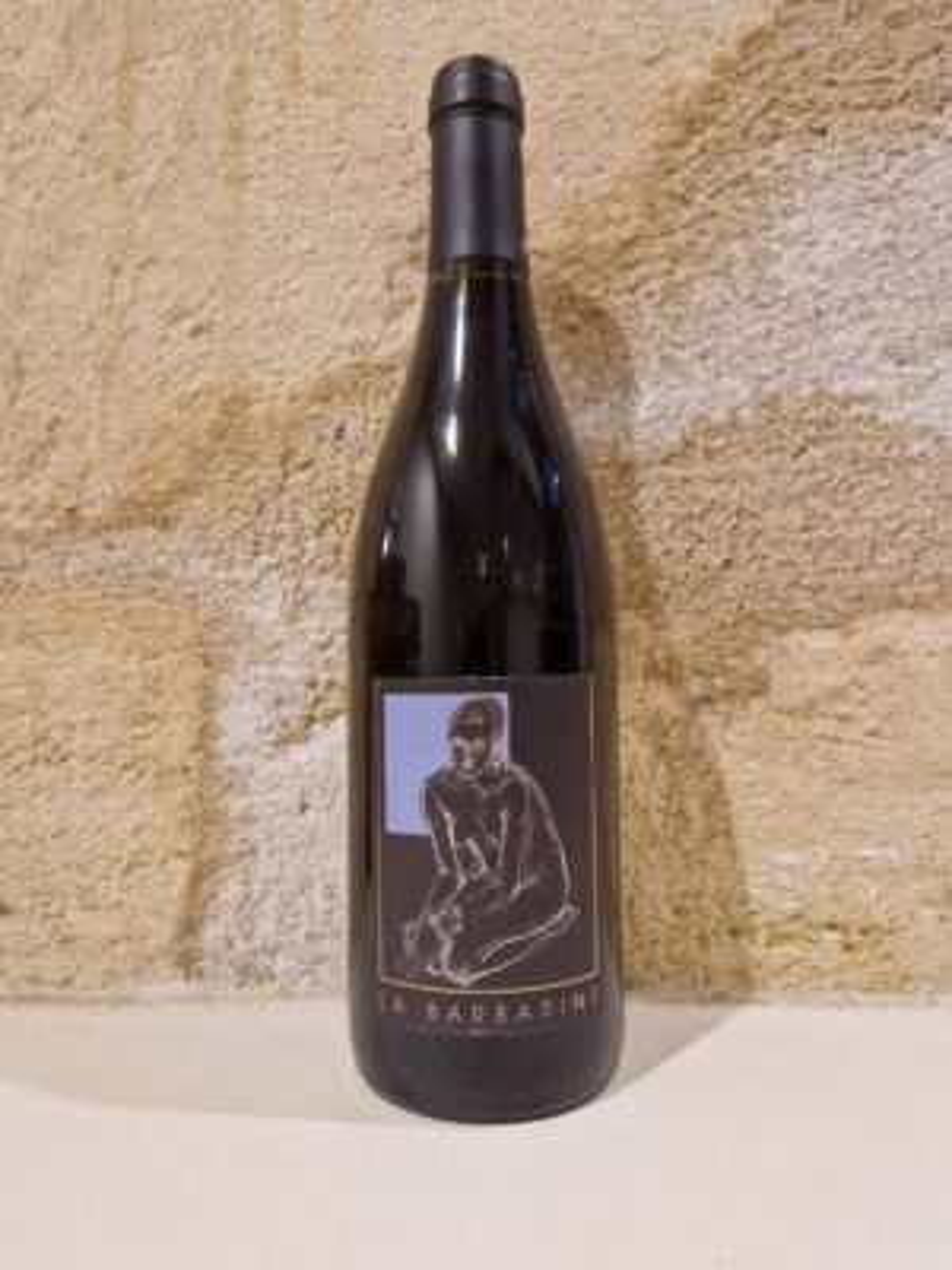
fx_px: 843
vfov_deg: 73.9
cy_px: 635
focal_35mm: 23
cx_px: 476
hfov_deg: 58.9
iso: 64
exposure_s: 1/100
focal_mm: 5.4
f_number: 1.8
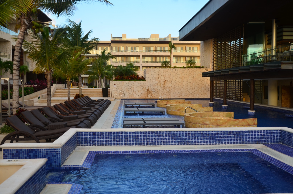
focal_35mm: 36
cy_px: 97
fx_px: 292
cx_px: 146
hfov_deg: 53.2
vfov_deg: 36.7
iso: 125
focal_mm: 24
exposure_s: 1/125
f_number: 5.6
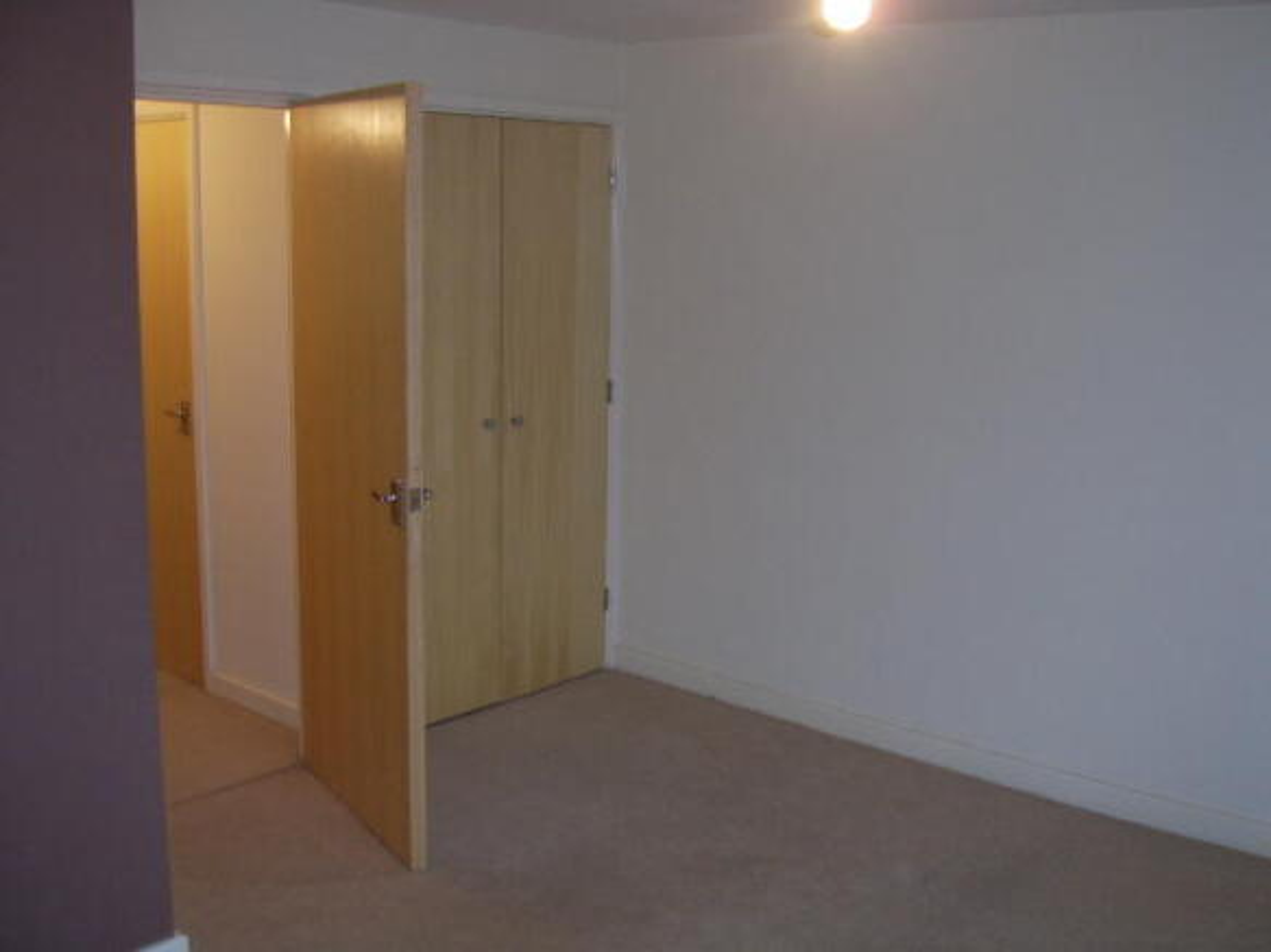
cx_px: 636
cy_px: 476
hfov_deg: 49.0
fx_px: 1395
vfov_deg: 37.7
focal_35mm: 38
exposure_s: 1/30
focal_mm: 7.8
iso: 100
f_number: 2.8
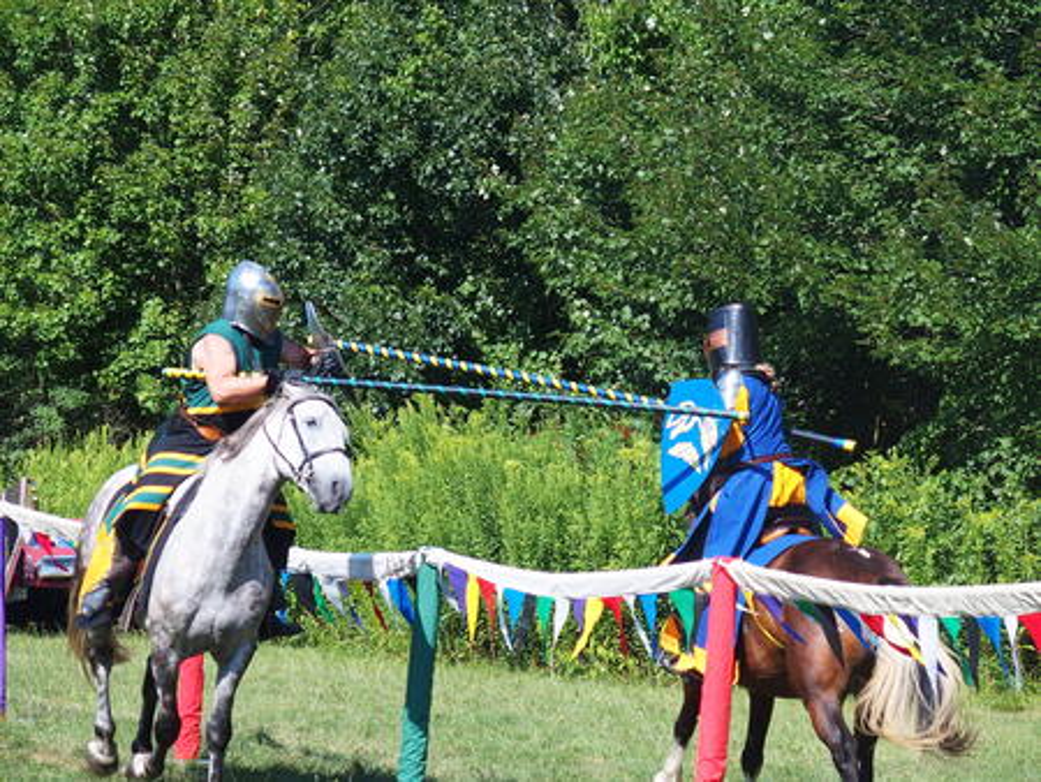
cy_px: 391
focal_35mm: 182
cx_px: 520
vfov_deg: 8.2
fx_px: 5476
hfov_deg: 10.9
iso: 100
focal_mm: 38.6
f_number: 3.5
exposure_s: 1/800
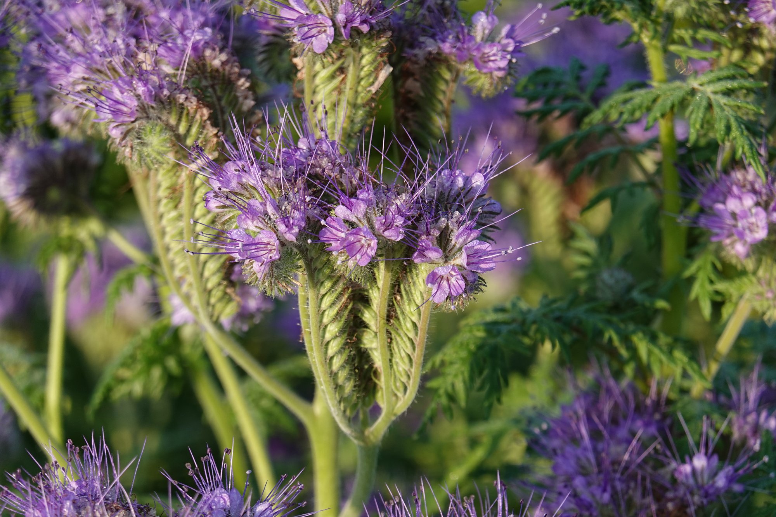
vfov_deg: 6.9
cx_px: 388
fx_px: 4310
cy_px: 258
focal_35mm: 200
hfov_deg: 10.3
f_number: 4.5
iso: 125
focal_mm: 72
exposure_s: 1/250
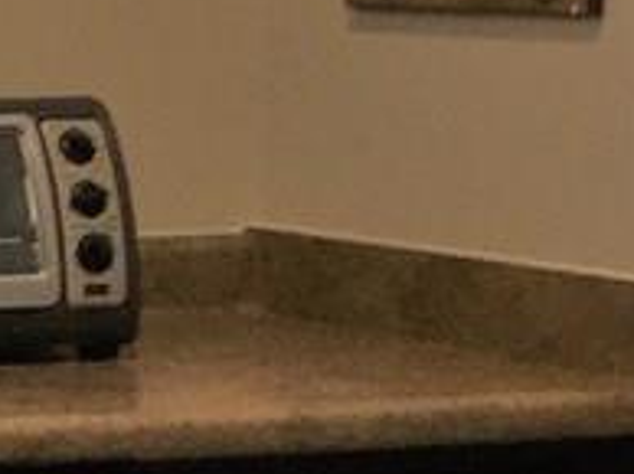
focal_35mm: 164
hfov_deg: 10.9
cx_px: -693
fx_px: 3000
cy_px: 209
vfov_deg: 9.0
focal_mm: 3.3
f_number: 2.4
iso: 50
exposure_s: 1/30
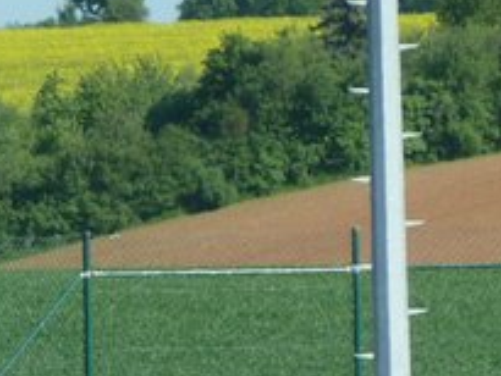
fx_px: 14800
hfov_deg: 1.9
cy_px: 529
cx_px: -235
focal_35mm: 1022
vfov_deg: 1.5
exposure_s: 1/640
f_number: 4.9
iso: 160
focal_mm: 49.2
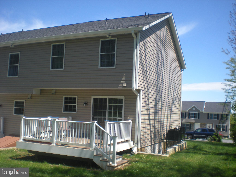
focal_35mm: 38
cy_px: 88
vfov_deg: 37.7
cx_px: 118
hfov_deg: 49.0
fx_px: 259
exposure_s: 1/296
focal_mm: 6.3
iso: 64
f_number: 4.6
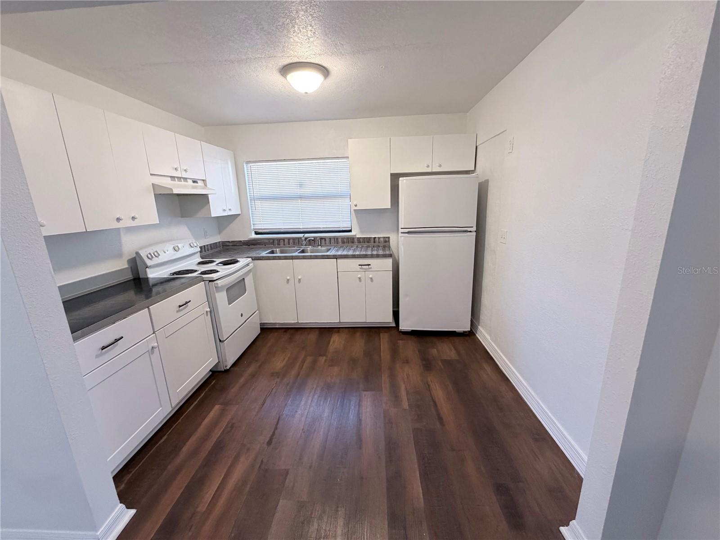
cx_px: 360
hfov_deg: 102.1
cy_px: 270
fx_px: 291
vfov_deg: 85.7
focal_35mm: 14
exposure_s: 1/60
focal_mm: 2.22
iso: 320
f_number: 2.2
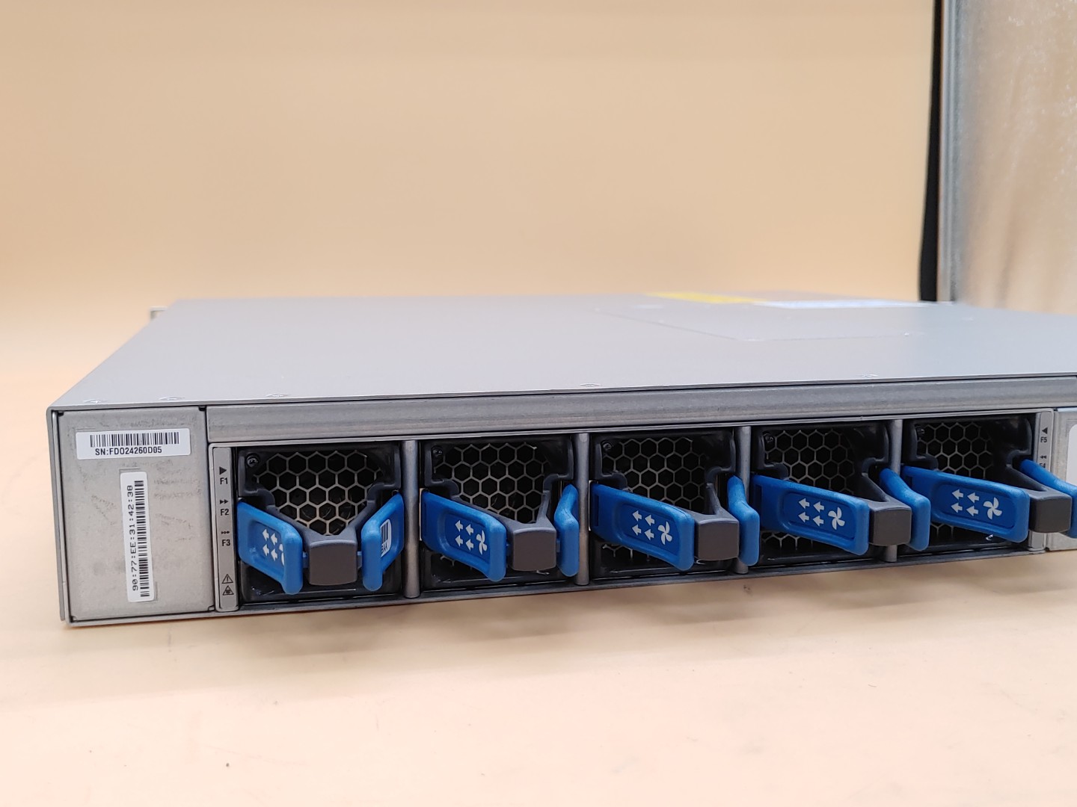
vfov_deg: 39.7
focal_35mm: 36
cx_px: 538
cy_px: 404
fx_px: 1120
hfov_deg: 51.4
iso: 50
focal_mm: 4.36
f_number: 1.8
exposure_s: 1/64
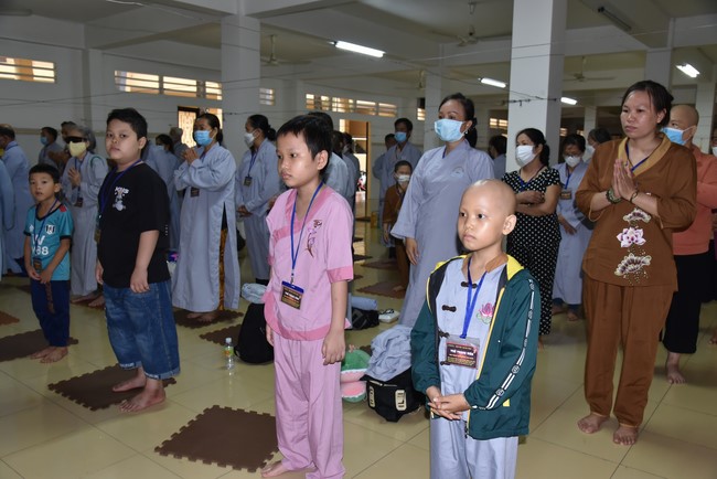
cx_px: 358
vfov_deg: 43.6
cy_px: 240
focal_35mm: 30
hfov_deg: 61.9
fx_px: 598
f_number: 5.6
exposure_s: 1/60
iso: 1600
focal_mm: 30
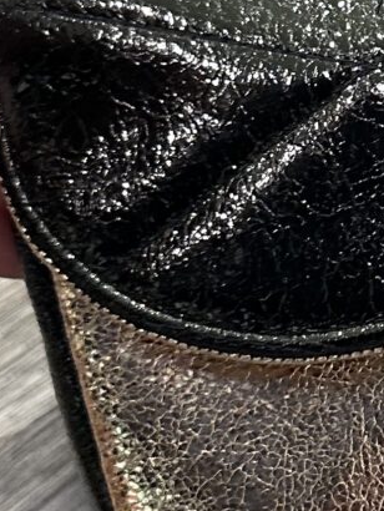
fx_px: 1729
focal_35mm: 117
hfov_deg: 11.8
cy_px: 272
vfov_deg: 16.8
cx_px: 667
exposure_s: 1/60
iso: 320
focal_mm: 6.86
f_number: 1.78
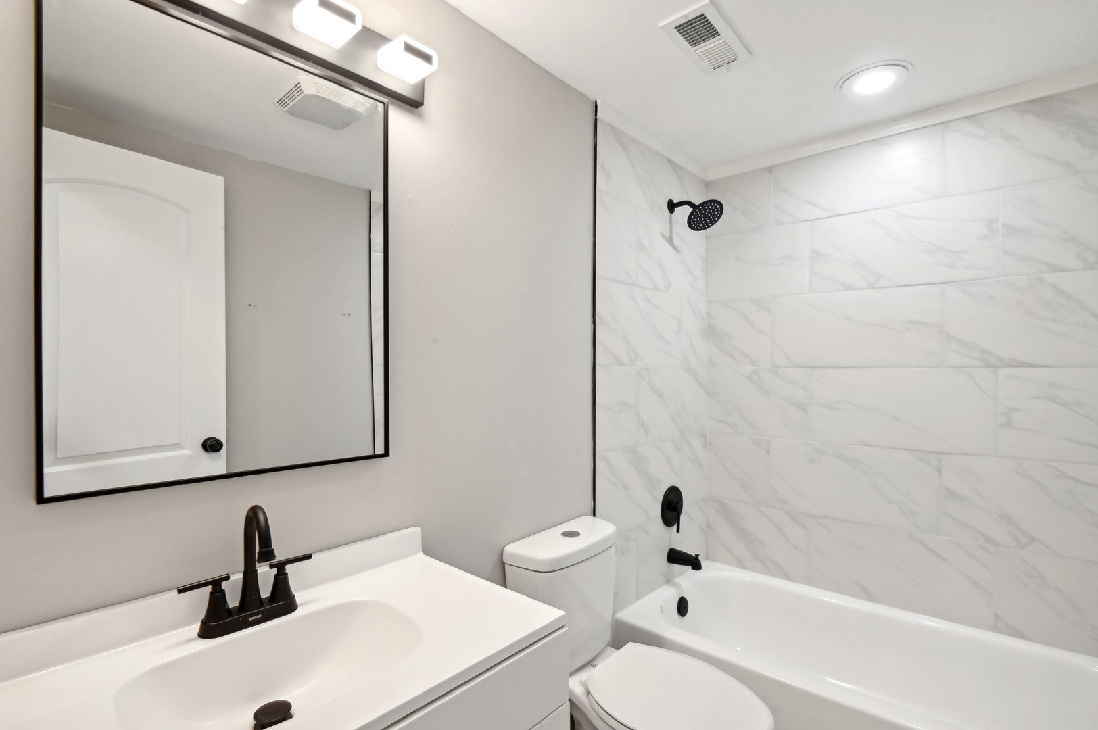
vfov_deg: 73.7
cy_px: 365
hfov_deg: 96.8
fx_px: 488
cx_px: 549
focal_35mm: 16
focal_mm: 16
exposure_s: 1/20
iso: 400
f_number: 13
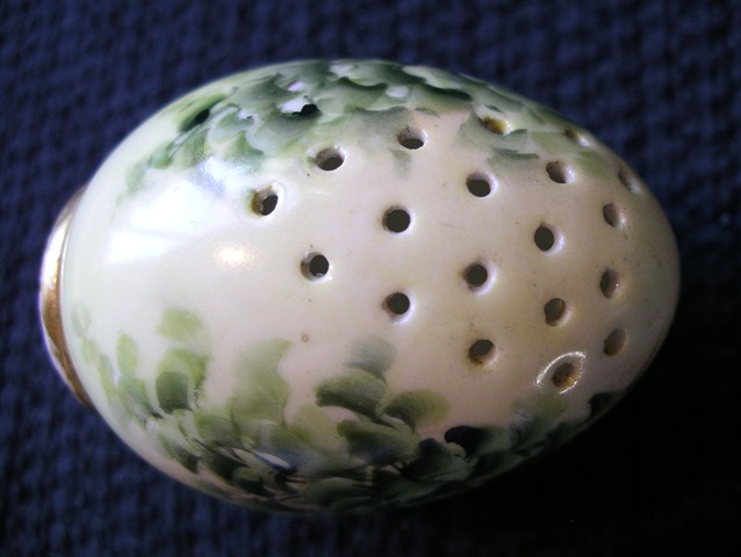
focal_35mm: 37
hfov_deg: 50.1
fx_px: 793
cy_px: 278
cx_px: 370
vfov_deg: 38.7
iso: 200
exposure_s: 1/30
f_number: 2.8
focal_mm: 7.8
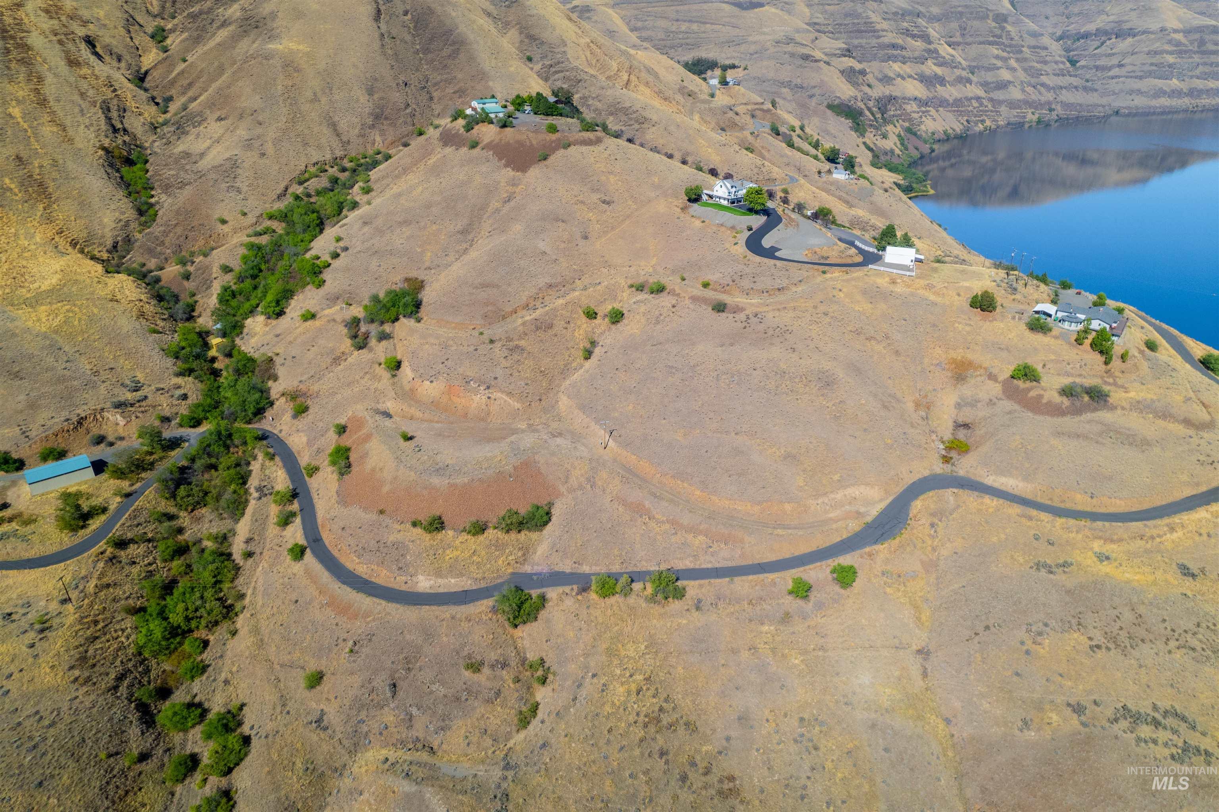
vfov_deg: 57.2
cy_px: 406
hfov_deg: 78.6
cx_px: 610
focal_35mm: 22
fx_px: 745
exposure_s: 1/60
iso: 100
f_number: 2.8
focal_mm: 8.38
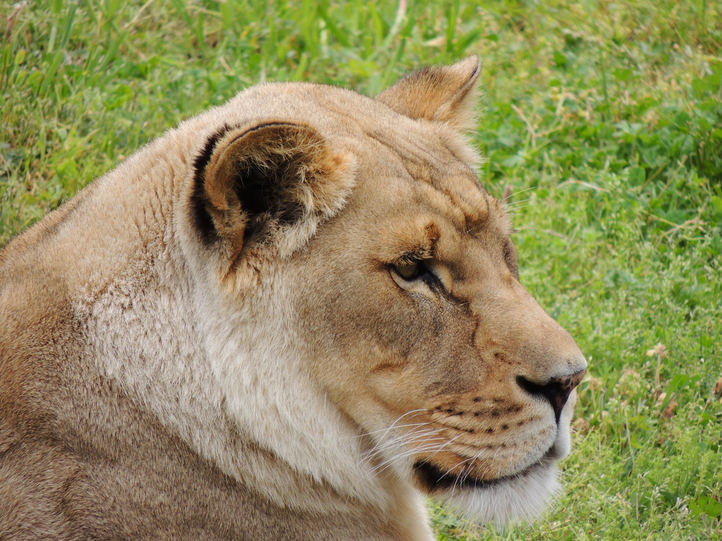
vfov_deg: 1.5
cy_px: 270
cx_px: 361
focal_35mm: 1000
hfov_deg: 2.0
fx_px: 20857
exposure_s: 1/500
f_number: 5.9
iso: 250
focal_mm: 180
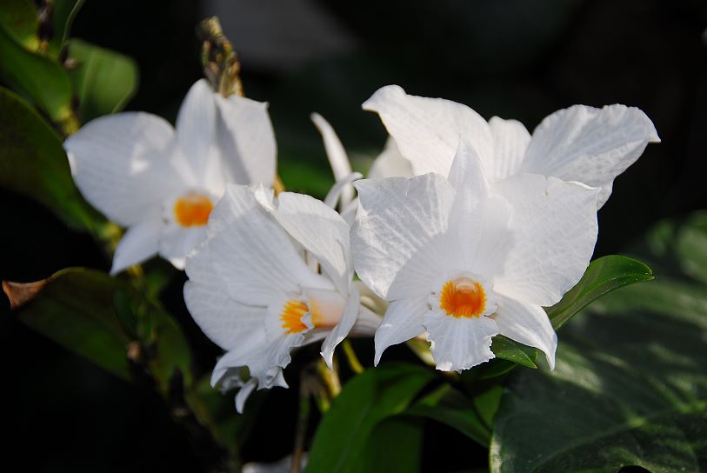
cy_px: 236
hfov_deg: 13.0
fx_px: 3096
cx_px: 354
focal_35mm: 158
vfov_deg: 8.7
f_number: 7.1
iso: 100
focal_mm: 105
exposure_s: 1/250
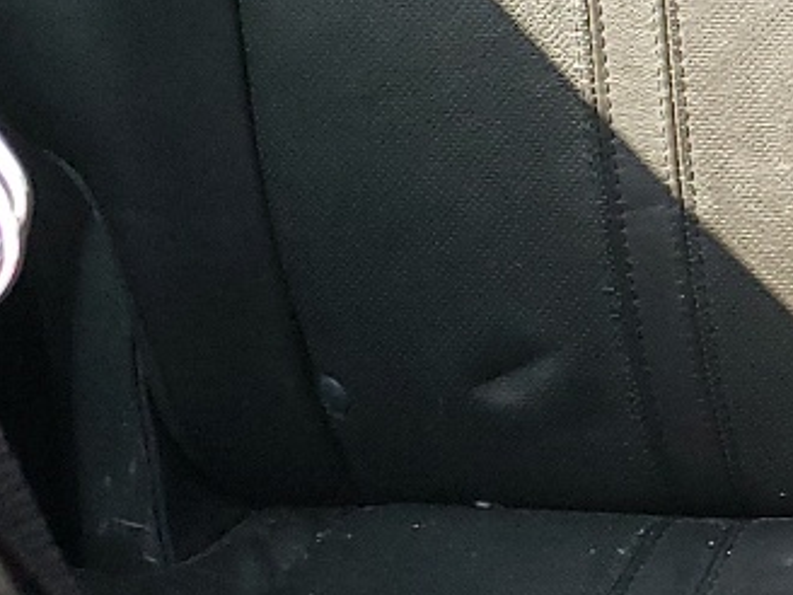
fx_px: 2909
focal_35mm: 127
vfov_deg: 11.6
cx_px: 1700
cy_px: 46
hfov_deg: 13.0
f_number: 1.5
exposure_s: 1/60.2
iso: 184
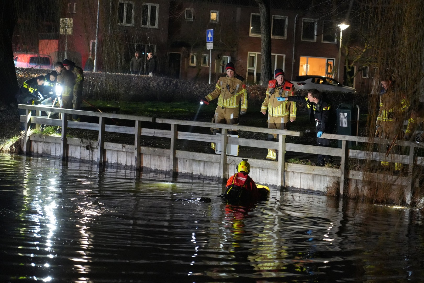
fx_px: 1237
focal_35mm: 105
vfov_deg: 13.0
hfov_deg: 19.5
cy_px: 142
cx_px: 212
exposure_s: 1/20
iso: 12800
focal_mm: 105
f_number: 4
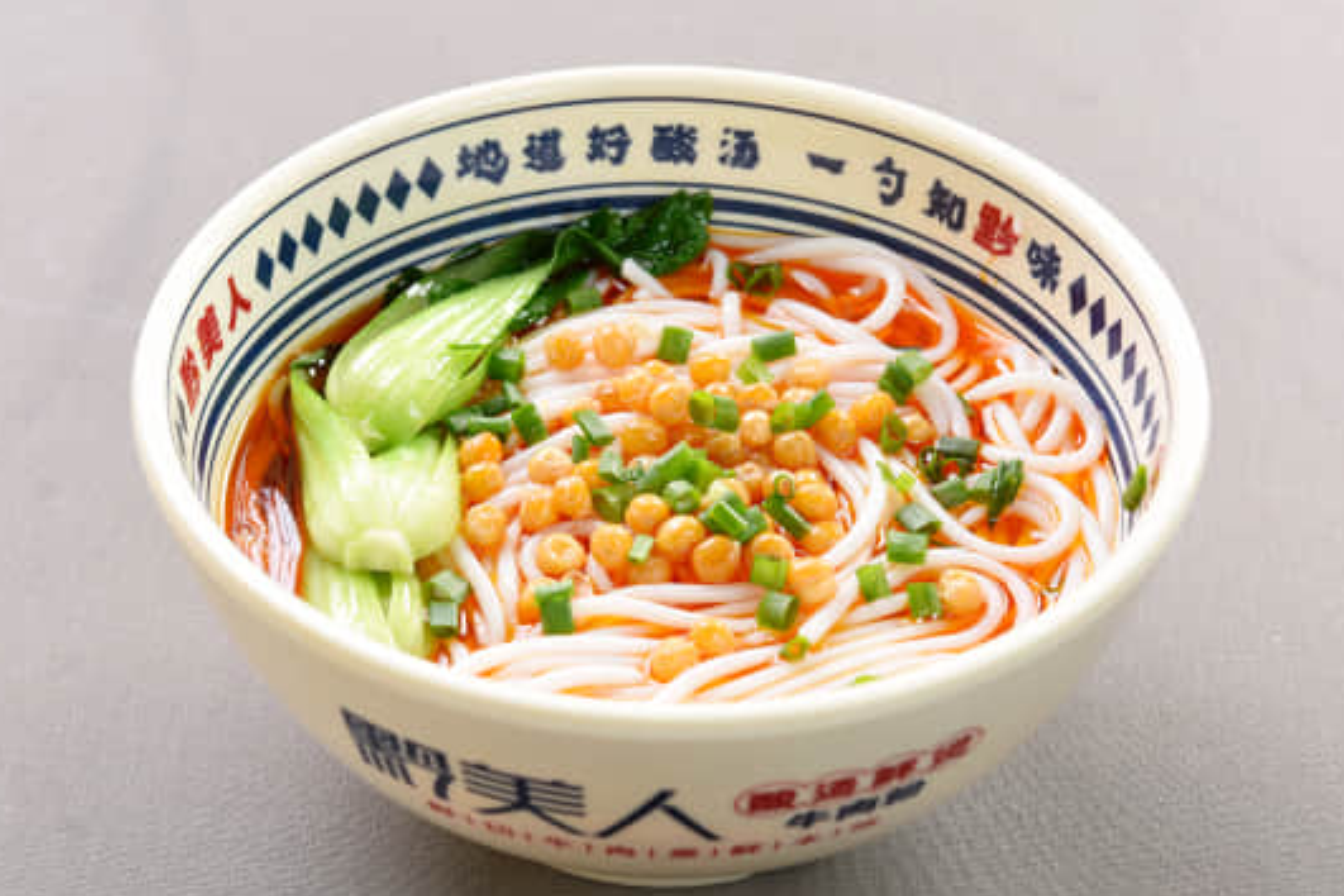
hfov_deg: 25.7
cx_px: 642
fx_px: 2949
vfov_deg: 17.3
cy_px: 461
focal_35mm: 79
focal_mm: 70
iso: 100
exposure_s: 1/100
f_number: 10
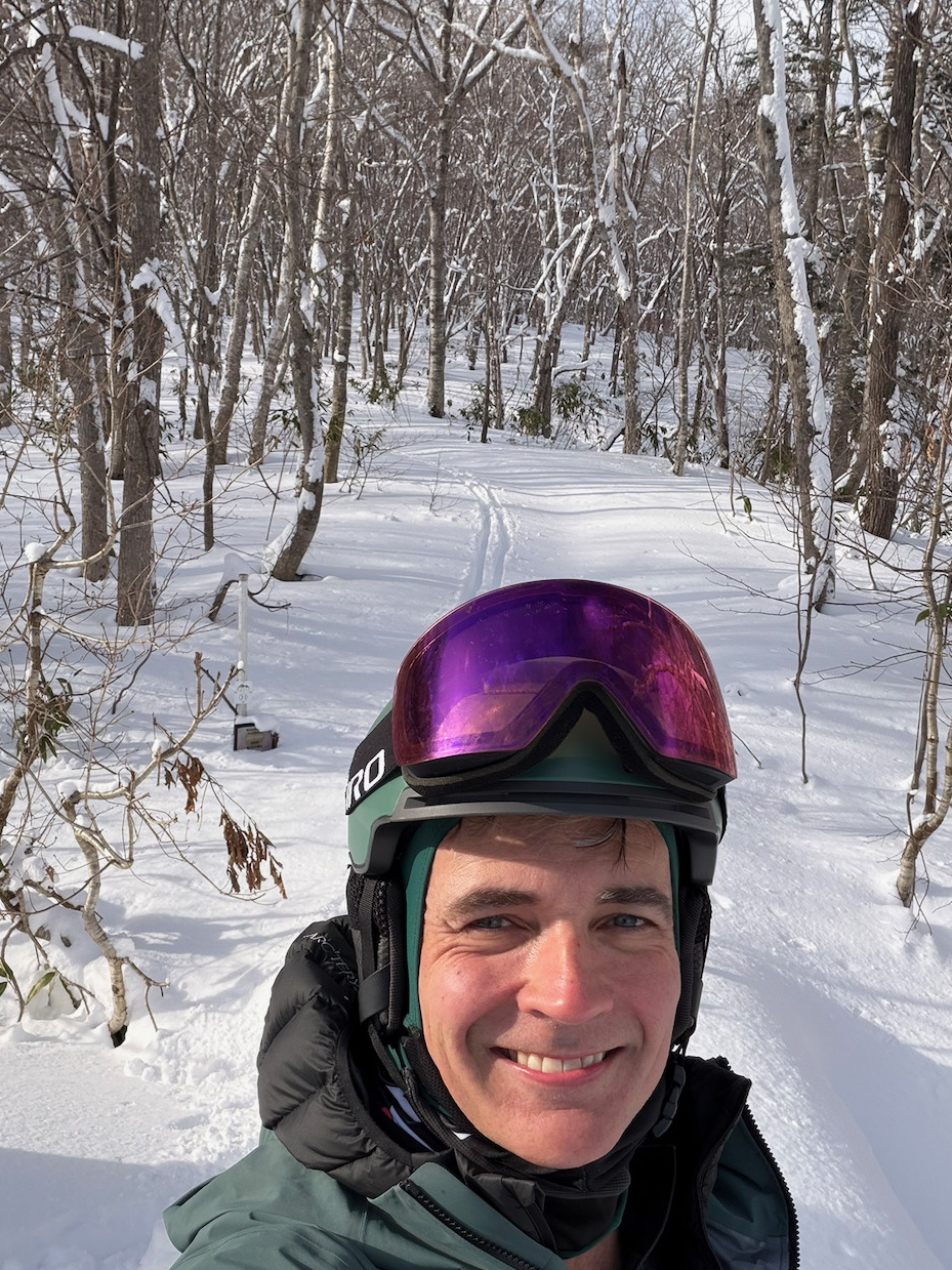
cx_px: 472
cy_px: 648
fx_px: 1137
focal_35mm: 31
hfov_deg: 45.4
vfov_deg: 58.4
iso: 32
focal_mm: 2.71
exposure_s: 1/1100
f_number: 1.9
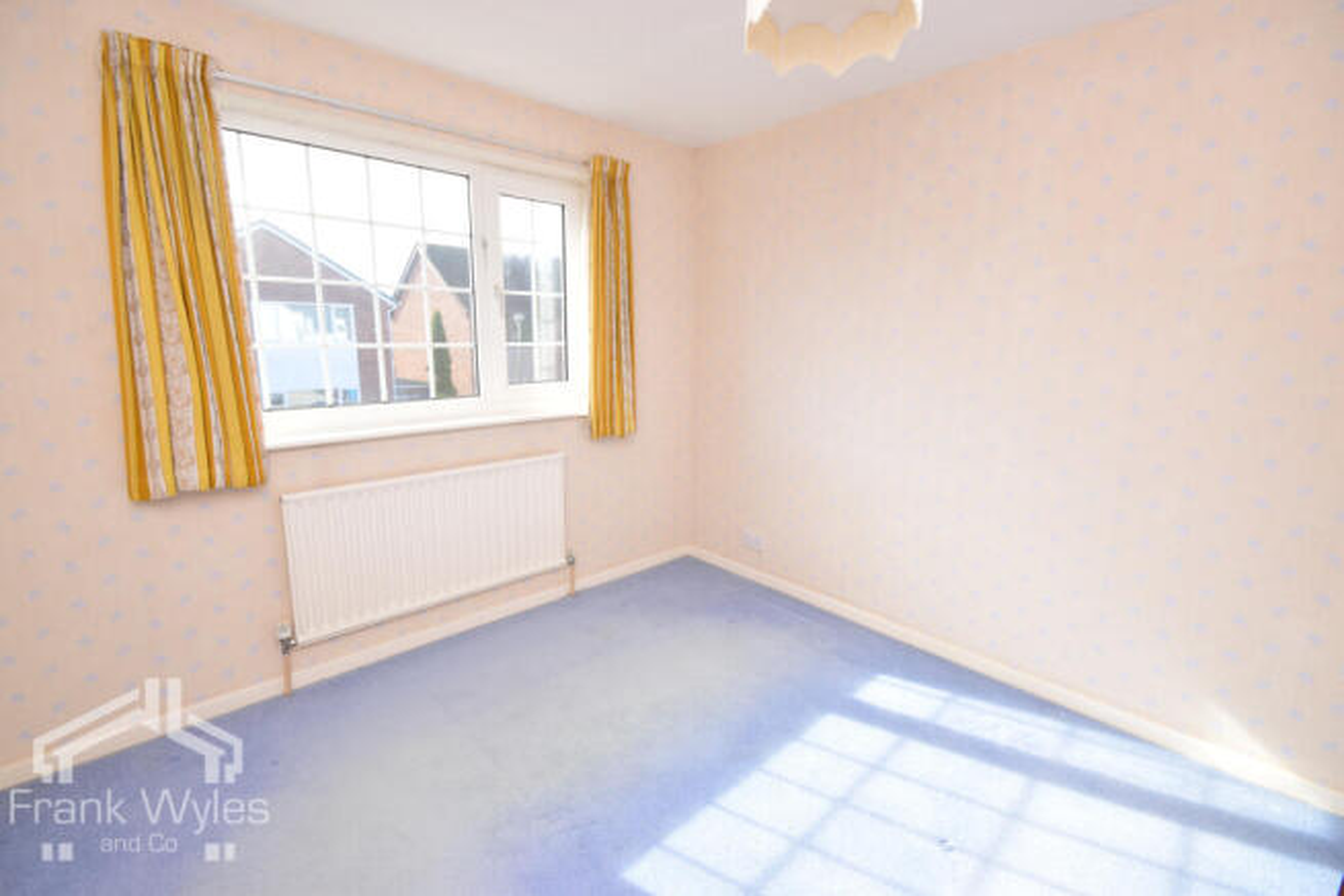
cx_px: 672
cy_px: 448
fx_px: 560
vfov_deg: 77.4
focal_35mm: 15
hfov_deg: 100.4
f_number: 14
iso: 800
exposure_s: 1/100
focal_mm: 10
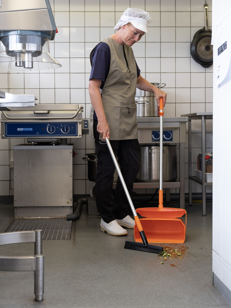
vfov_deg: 37.5
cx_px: 116
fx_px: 454
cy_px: 154
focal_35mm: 51
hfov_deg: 28.6
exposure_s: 1/125
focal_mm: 64
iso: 500
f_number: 6.4
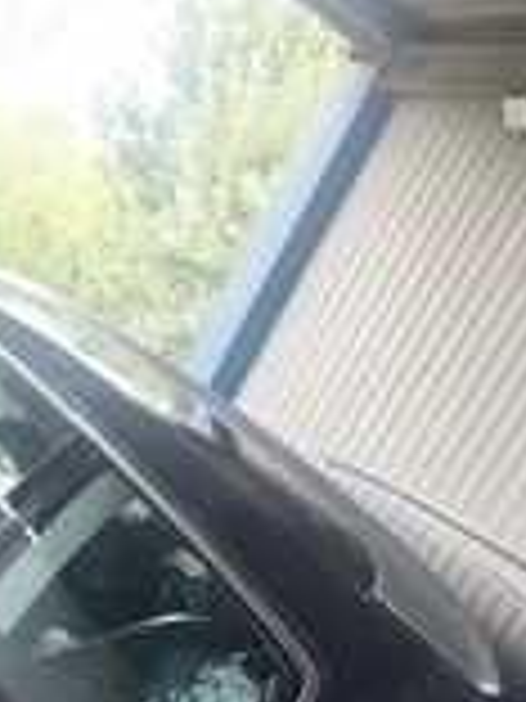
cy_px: 824
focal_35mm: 59
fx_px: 1195
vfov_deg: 28.7
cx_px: 58
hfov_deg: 24.2
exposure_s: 1/100
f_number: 1.8
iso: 40
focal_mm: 5.54
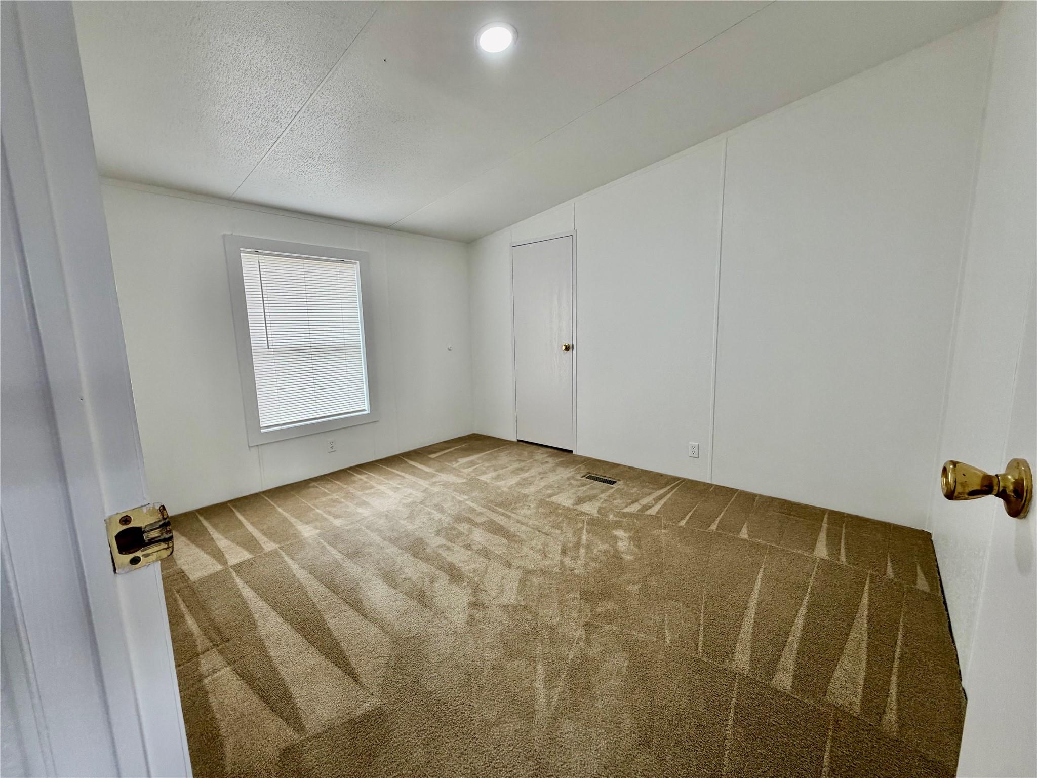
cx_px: 518
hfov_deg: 102.1
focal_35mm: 14
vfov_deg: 85.7
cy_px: 389
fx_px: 419
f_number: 2.2
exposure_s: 1/120
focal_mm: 2.22
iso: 160
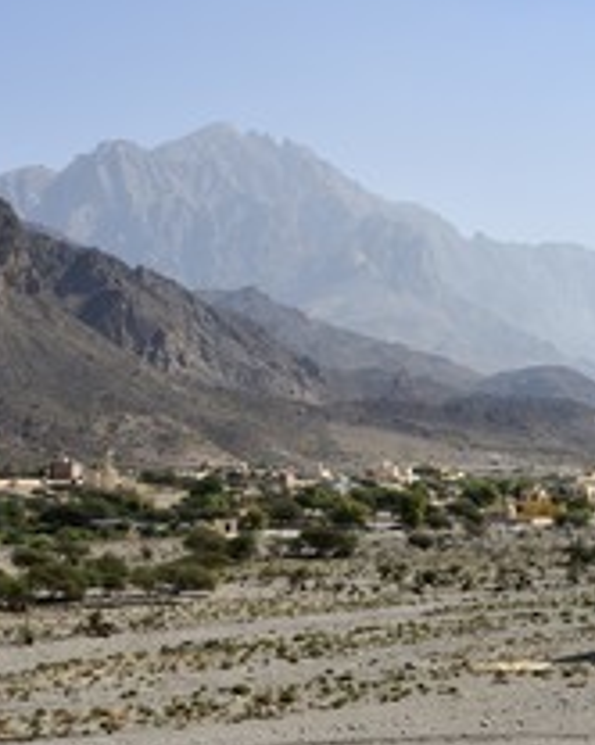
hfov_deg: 16.9
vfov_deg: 21.0
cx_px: 305
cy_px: 294
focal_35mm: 91
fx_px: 2006
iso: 200
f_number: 7.1
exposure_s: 1/1250
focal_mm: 48
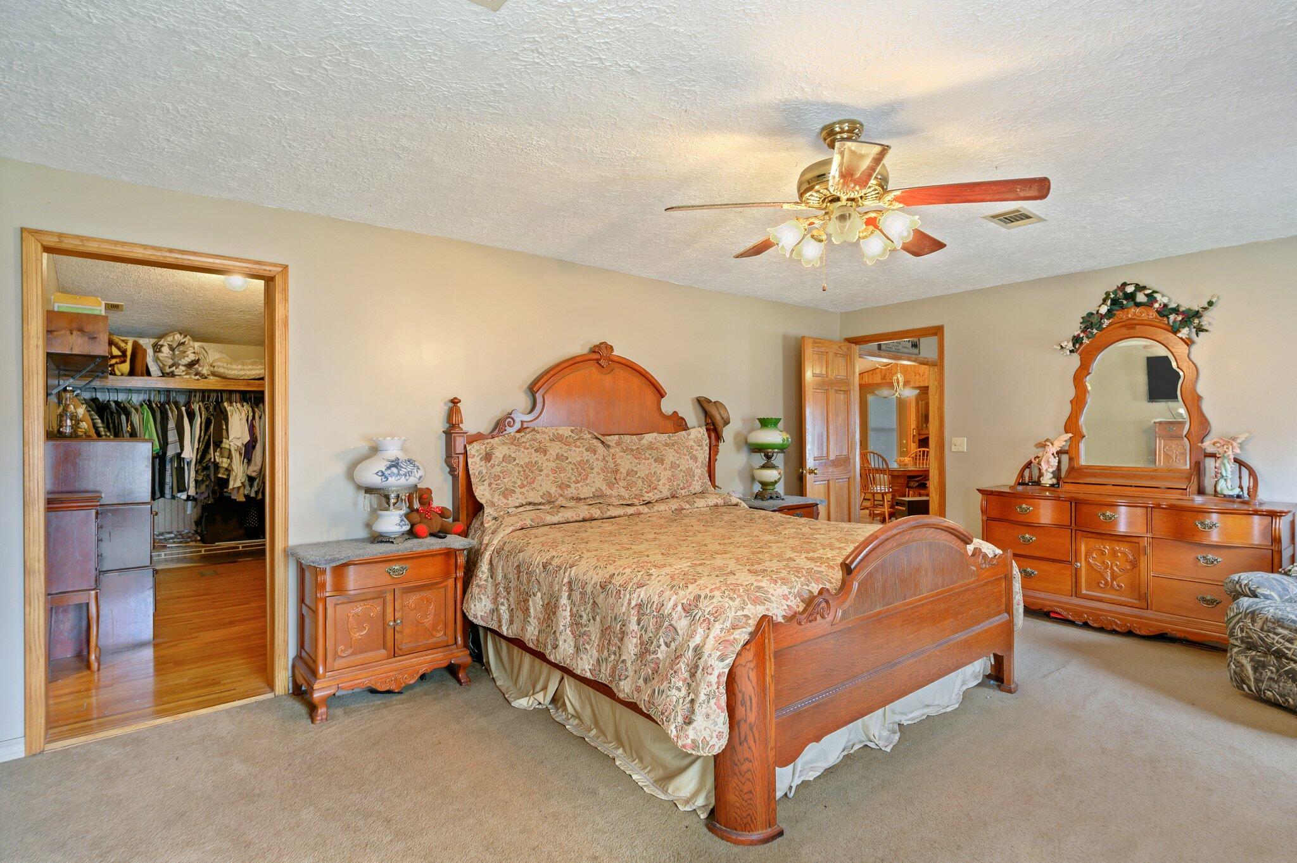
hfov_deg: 90.0
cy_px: 432
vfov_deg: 67.3
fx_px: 648
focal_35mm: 18
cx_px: 648
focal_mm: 18
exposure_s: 1/3
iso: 500
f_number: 7.1
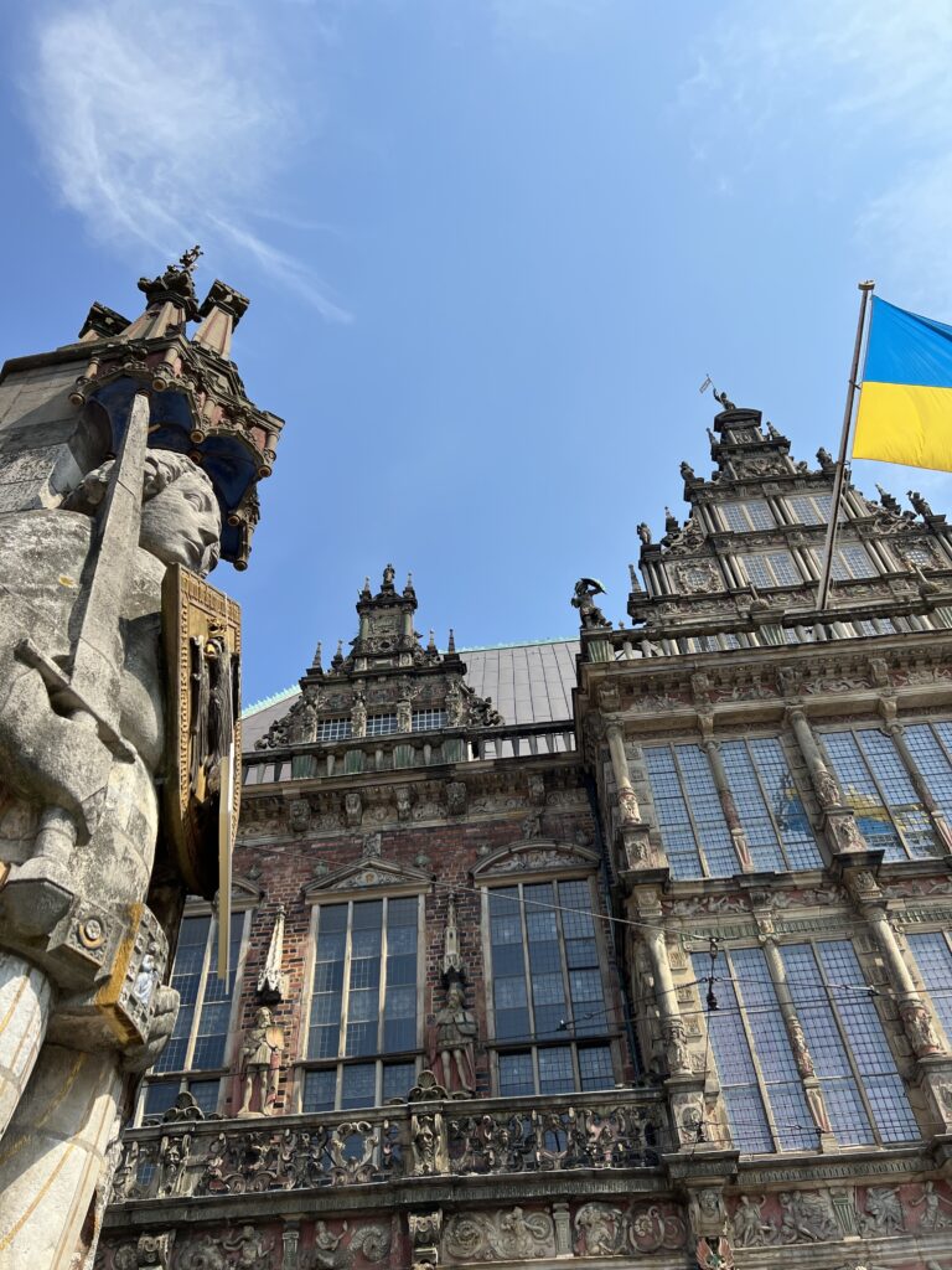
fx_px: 953
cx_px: 476
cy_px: 635
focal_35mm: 26
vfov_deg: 67.3
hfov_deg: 53.1
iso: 50
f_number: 1.5
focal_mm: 5.7
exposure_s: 1/5319
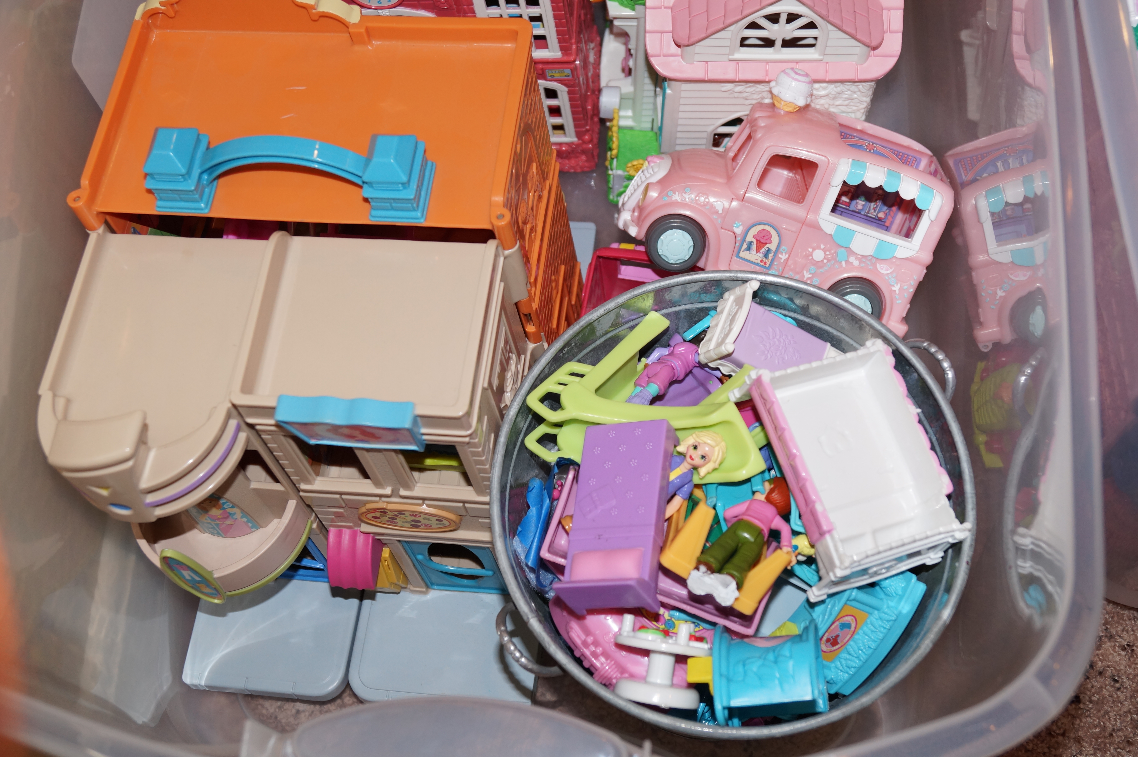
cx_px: 569
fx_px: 1422
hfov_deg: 43.6
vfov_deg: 29.8
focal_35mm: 45
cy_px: 378
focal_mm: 30
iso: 400
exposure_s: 1/80
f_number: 4.5
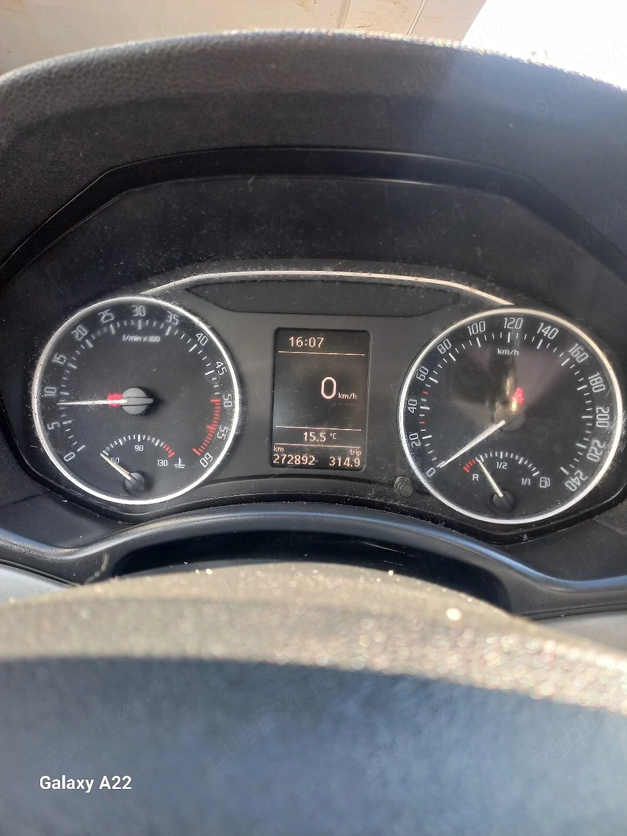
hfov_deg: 54.9
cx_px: 314
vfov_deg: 69.4
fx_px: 604
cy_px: 418
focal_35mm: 25
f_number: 1.8
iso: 80
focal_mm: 4.65
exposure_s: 1/50
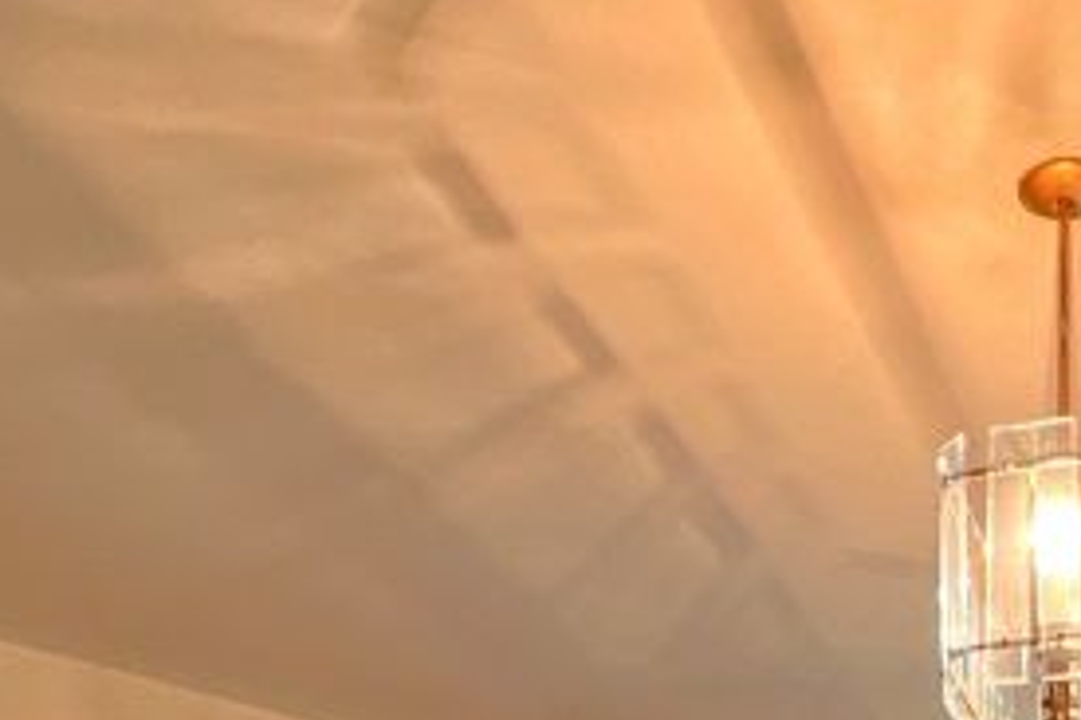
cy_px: 1365
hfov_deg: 30.9
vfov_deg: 17.0
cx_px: 900
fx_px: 1891
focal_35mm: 63
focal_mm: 1.57
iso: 64
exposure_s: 1/30
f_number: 1.8
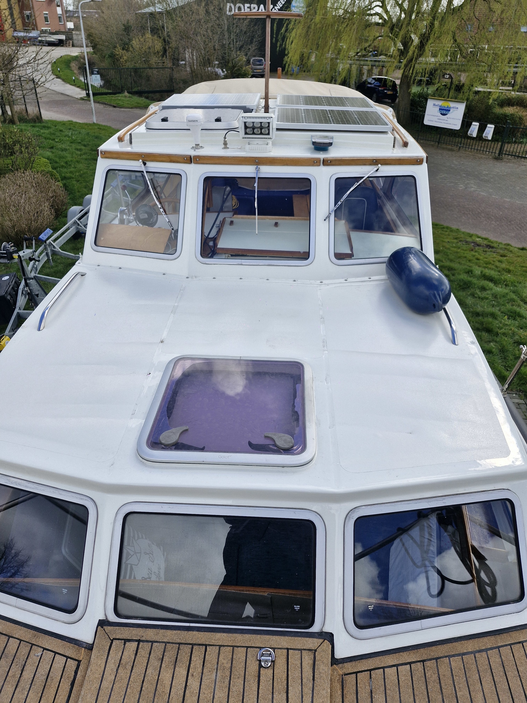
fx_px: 467
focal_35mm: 23
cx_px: 264
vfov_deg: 73.9
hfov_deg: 58.9
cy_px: 352
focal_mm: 5.54
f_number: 1.8
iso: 50
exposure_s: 1/1332
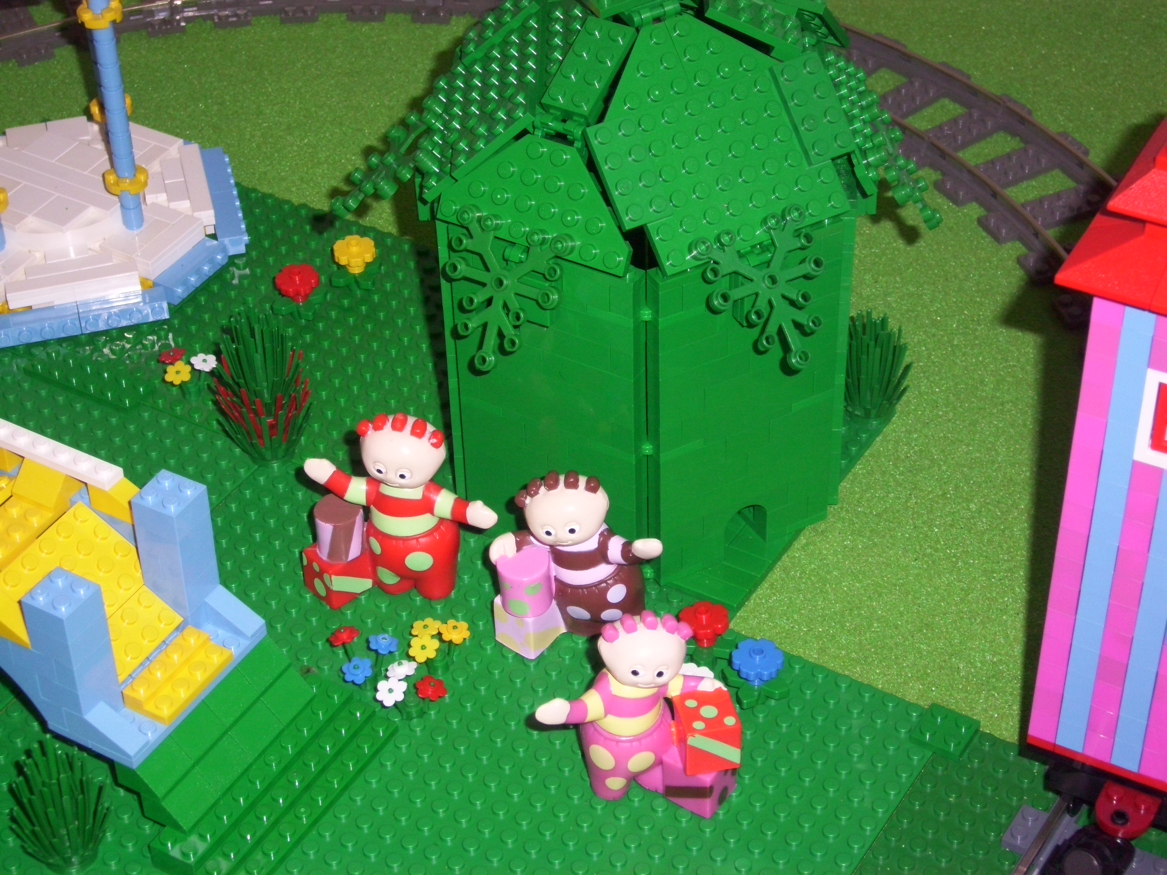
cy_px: 438
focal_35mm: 77
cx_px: 584
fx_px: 2596
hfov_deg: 25.3
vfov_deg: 19.1
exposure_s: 1/50
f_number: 4.8
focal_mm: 13.7
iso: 160
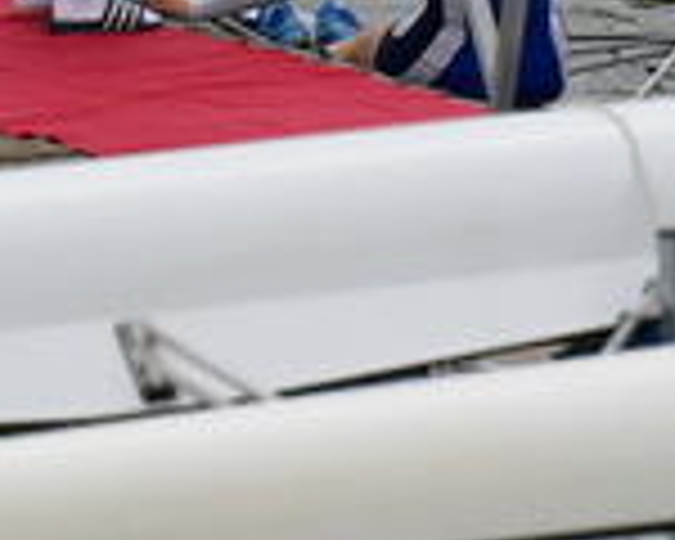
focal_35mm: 787
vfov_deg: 2.0
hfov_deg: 2.5
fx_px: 15721
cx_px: 94
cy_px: -187
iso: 100
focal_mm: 135
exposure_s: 1/250
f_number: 6.3
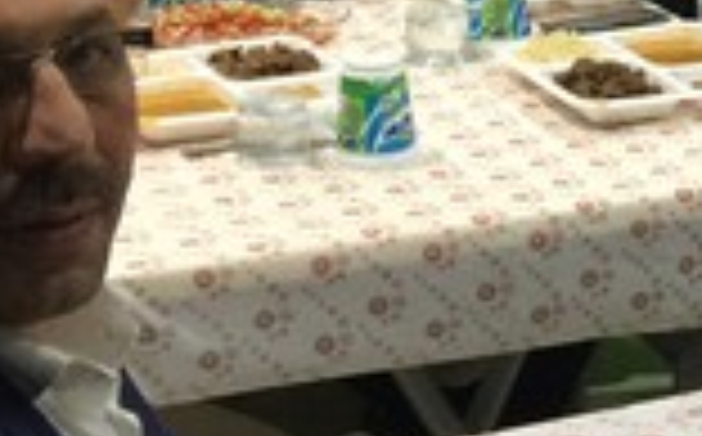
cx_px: 1179
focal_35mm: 132
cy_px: 117
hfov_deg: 14.3
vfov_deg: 9.9
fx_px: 2522
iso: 100
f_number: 2.2
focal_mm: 4.15
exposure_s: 1/17
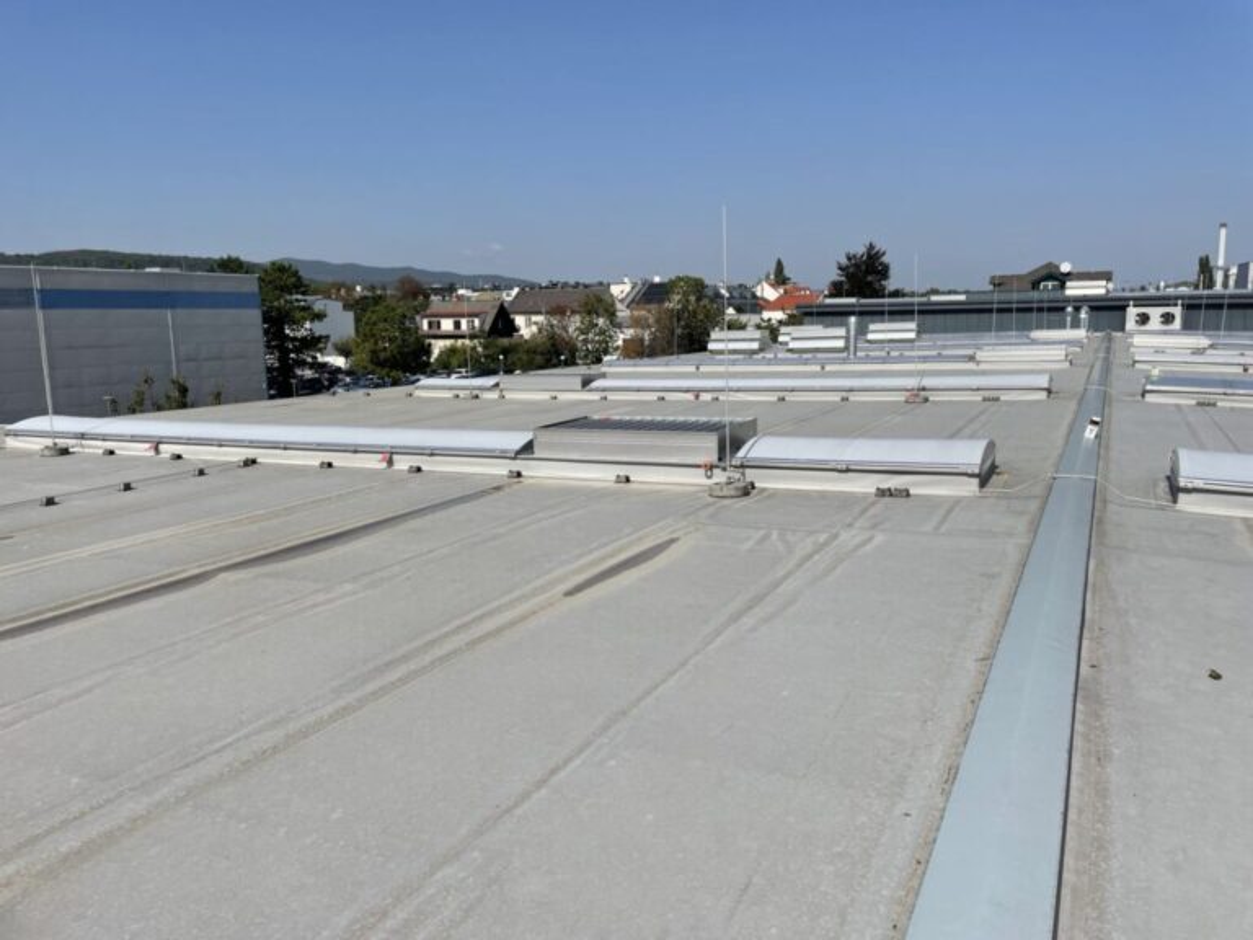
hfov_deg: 67.3
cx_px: 626
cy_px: 470
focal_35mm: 26
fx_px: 941
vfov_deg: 53.1
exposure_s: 1/7299
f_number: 1.6
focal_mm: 4.2
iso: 32
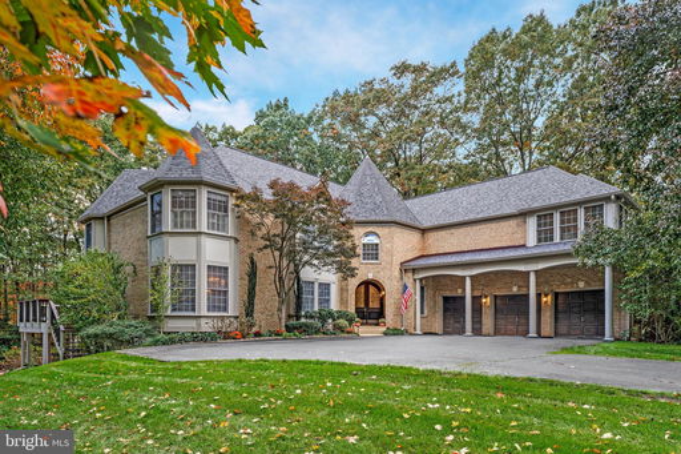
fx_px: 401
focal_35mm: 21
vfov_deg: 59.0
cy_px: 227
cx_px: 340
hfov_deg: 80.7
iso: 320
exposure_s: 1/30
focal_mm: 21.2
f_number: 8
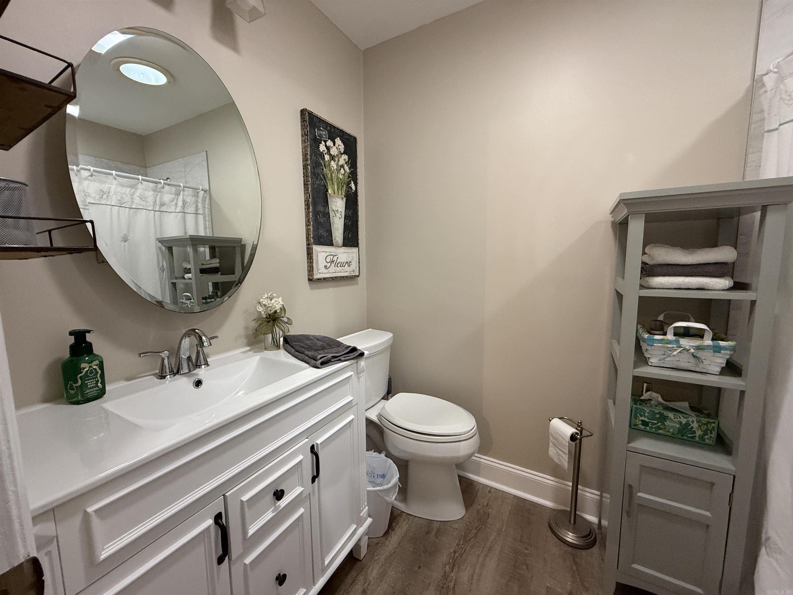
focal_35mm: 14
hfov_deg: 102.1
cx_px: 396
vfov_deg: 85.7
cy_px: 298
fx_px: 321
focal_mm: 2.22
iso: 500
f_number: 2.2
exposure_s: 1/60
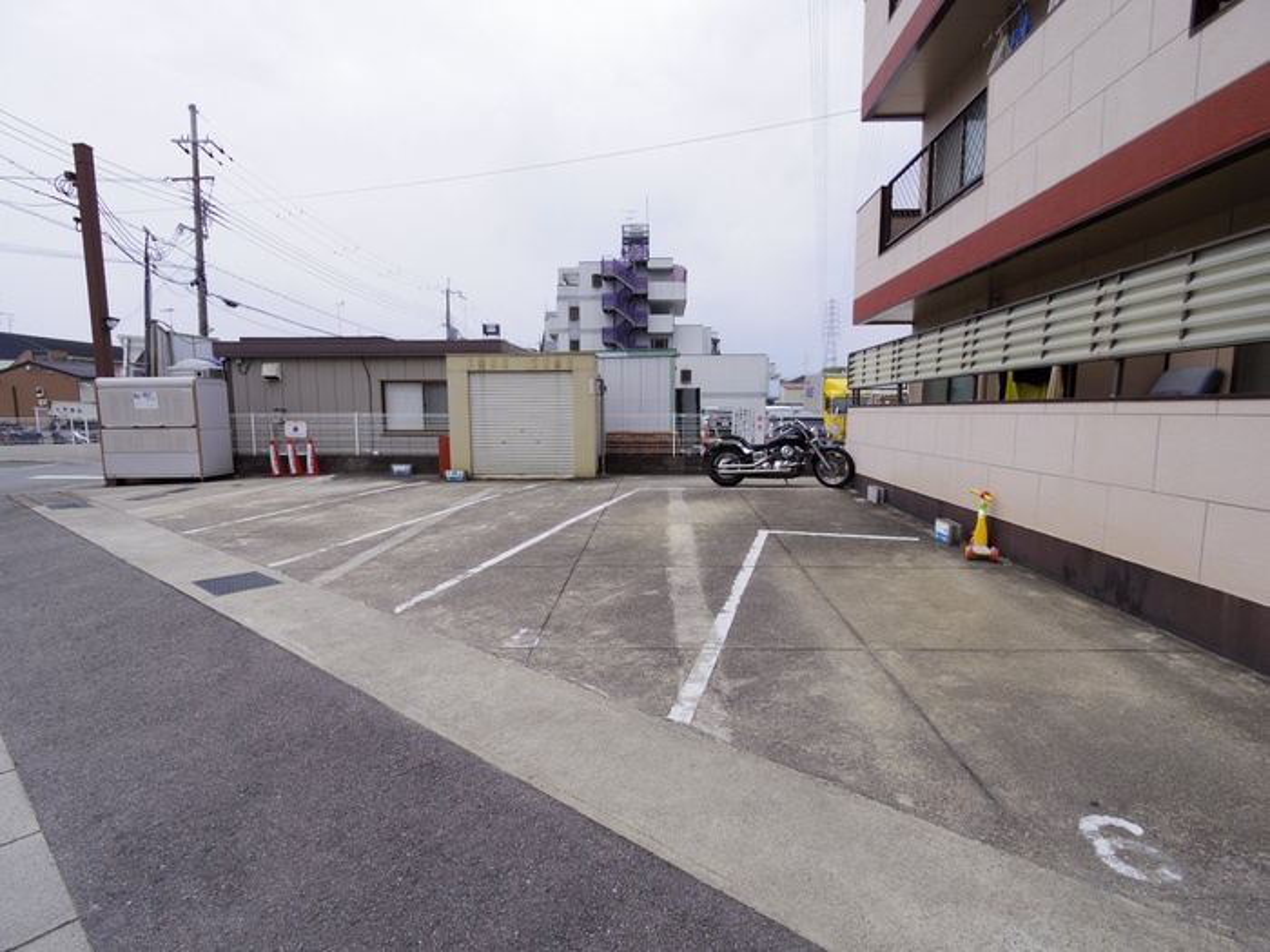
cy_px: 476
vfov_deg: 74.7
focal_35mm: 17
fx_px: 624
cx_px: 635
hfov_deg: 91.0
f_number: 4.5
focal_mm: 3.8
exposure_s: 1/640
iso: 100
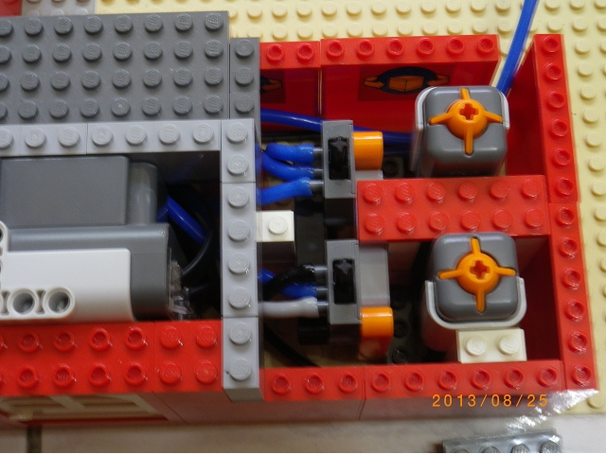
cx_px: 303
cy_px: 227
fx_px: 1033
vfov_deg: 24.8
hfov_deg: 32.7
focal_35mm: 59
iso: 100
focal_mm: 10.4
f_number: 4.5
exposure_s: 1/4
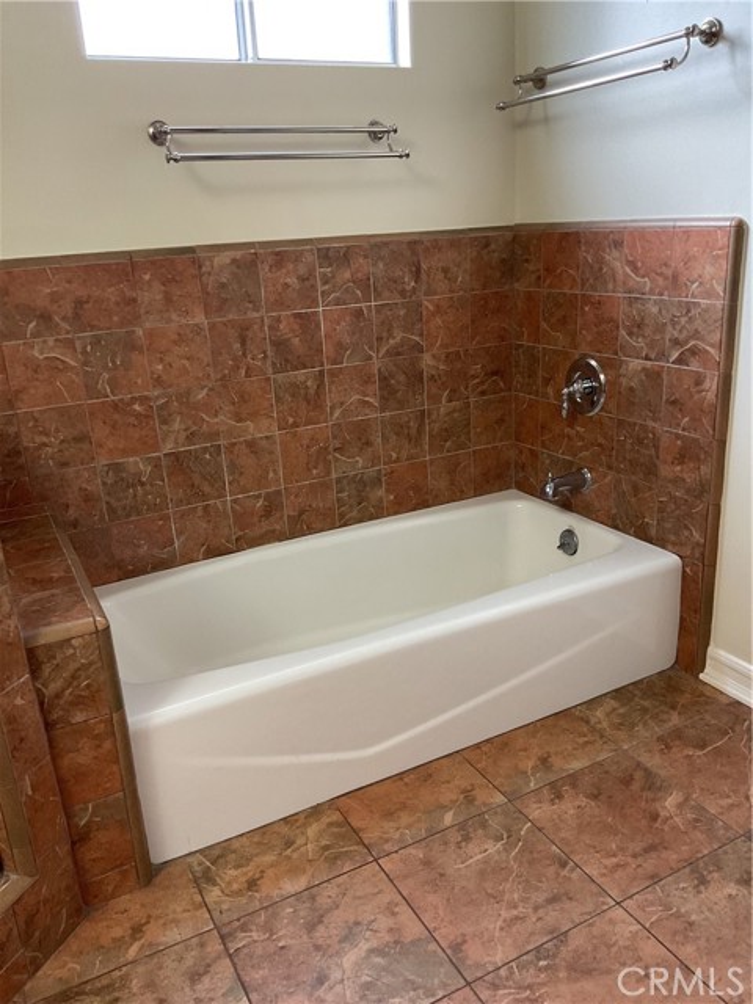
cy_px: 502
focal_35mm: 29
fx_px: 841
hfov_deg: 48.2
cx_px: 376
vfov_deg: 61.7
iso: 125
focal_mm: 3
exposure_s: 1/60
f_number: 1.8
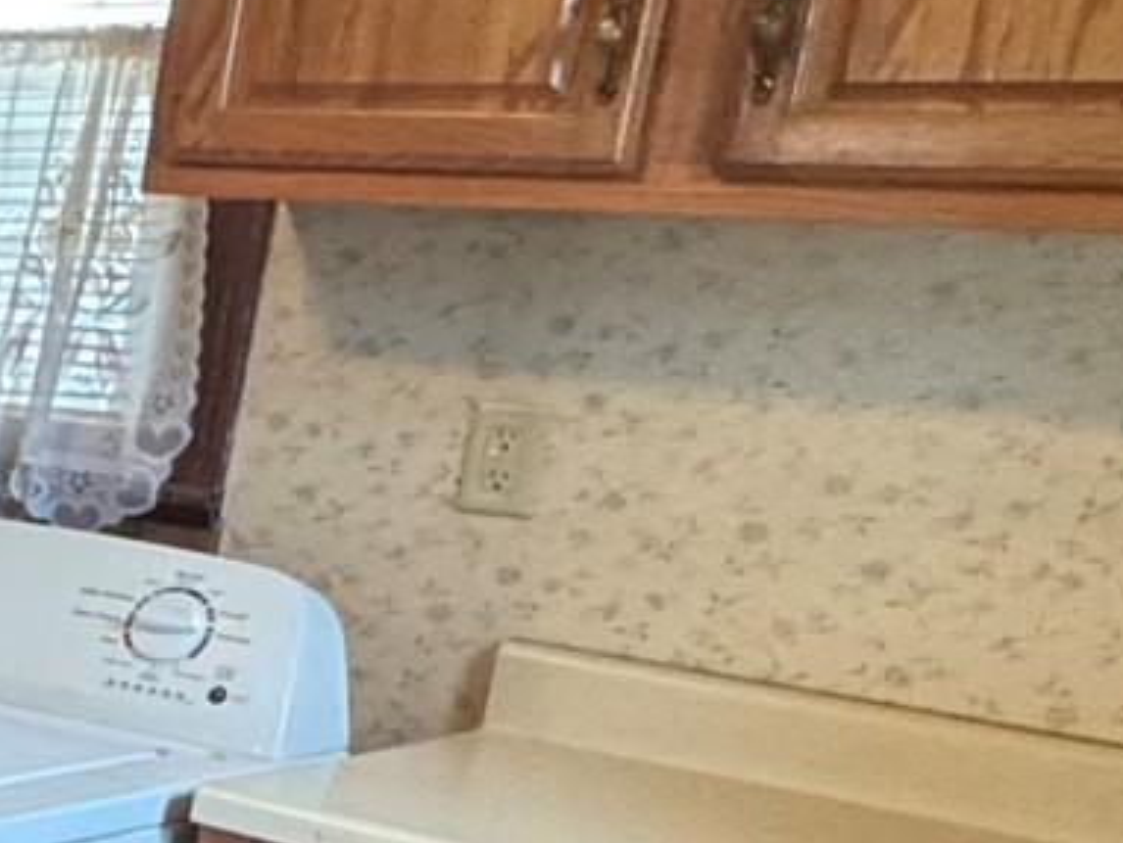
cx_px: -1044
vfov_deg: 19.3
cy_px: 752
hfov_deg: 18.5
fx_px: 2435
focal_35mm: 75
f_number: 2.2
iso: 640
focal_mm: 2.22
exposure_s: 1/60
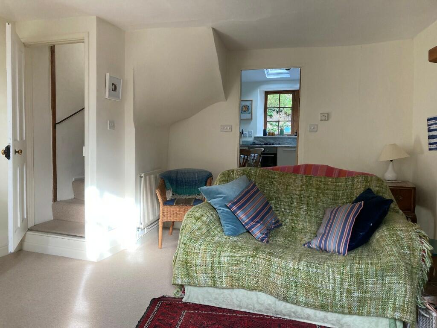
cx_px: 218
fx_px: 353
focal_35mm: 28
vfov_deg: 49.7
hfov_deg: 63.4
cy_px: 164
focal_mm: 3.99
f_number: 1.8
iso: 80
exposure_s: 1/71
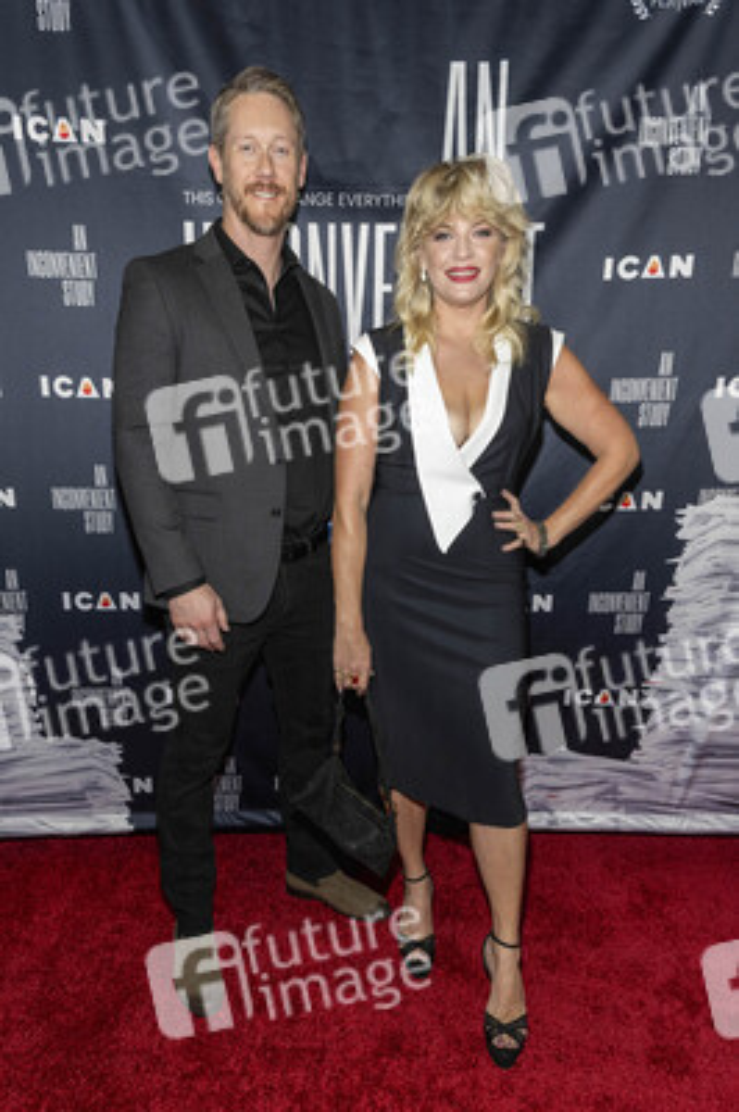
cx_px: 370
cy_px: 556
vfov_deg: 73.8
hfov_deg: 53.1
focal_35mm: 24
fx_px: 740
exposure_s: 1/200
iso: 800
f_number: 5.6
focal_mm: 24
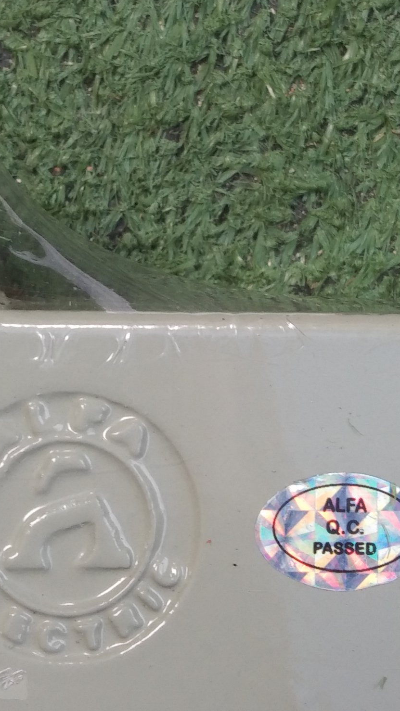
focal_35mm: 92
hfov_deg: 13.1
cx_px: 138
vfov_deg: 23.1
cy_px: 233
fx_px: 1735
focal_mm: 3.65
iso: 50
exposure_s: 1/106
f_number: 2.2
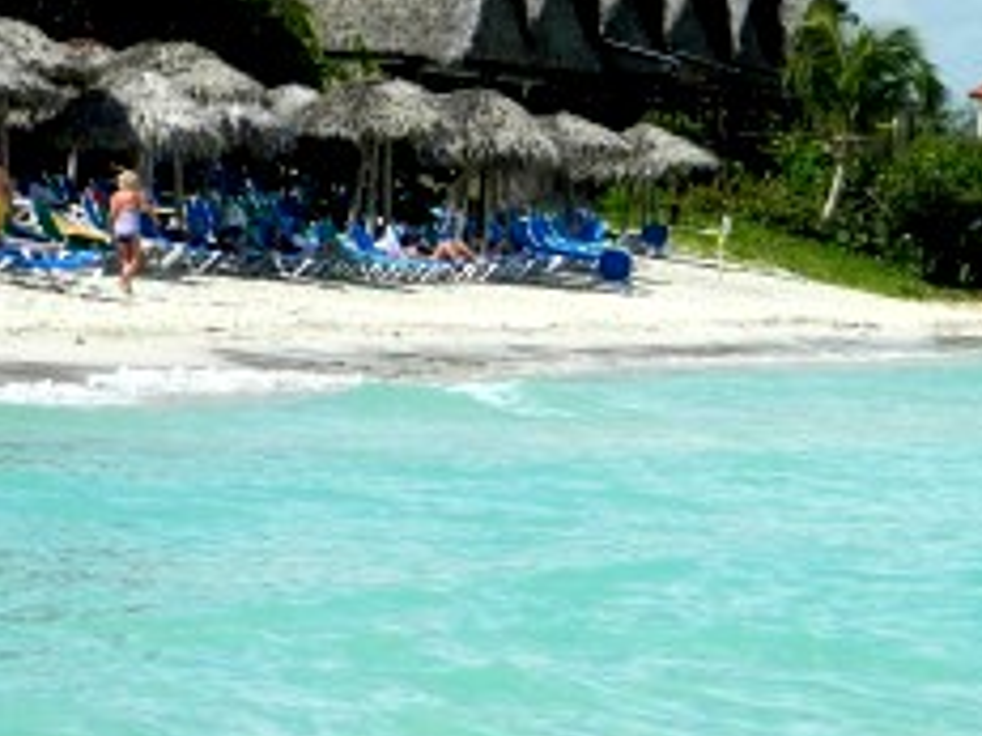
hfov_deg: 7.9
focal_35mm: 250
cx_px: 672
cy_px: 225
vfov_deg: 5.9
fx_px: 7088
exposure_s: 1/640
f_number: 4.7
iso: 80
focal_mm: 23.2
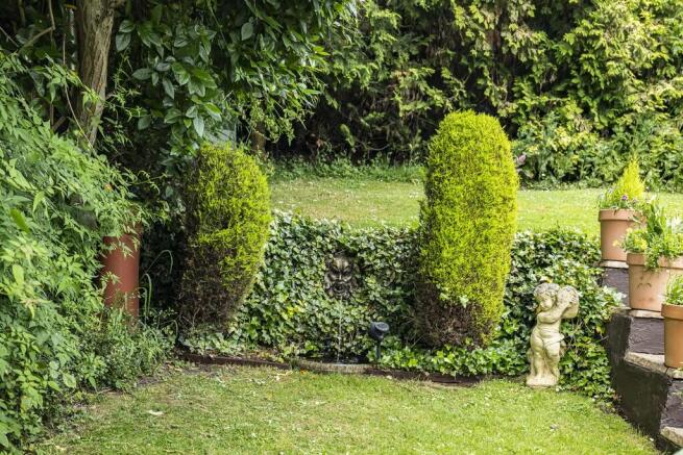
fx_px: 664
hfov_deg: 54.4
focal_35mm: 35
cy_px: 228
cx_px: 342
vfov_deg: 37.9
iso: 200
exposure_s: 1/320
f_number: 8
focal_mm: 35
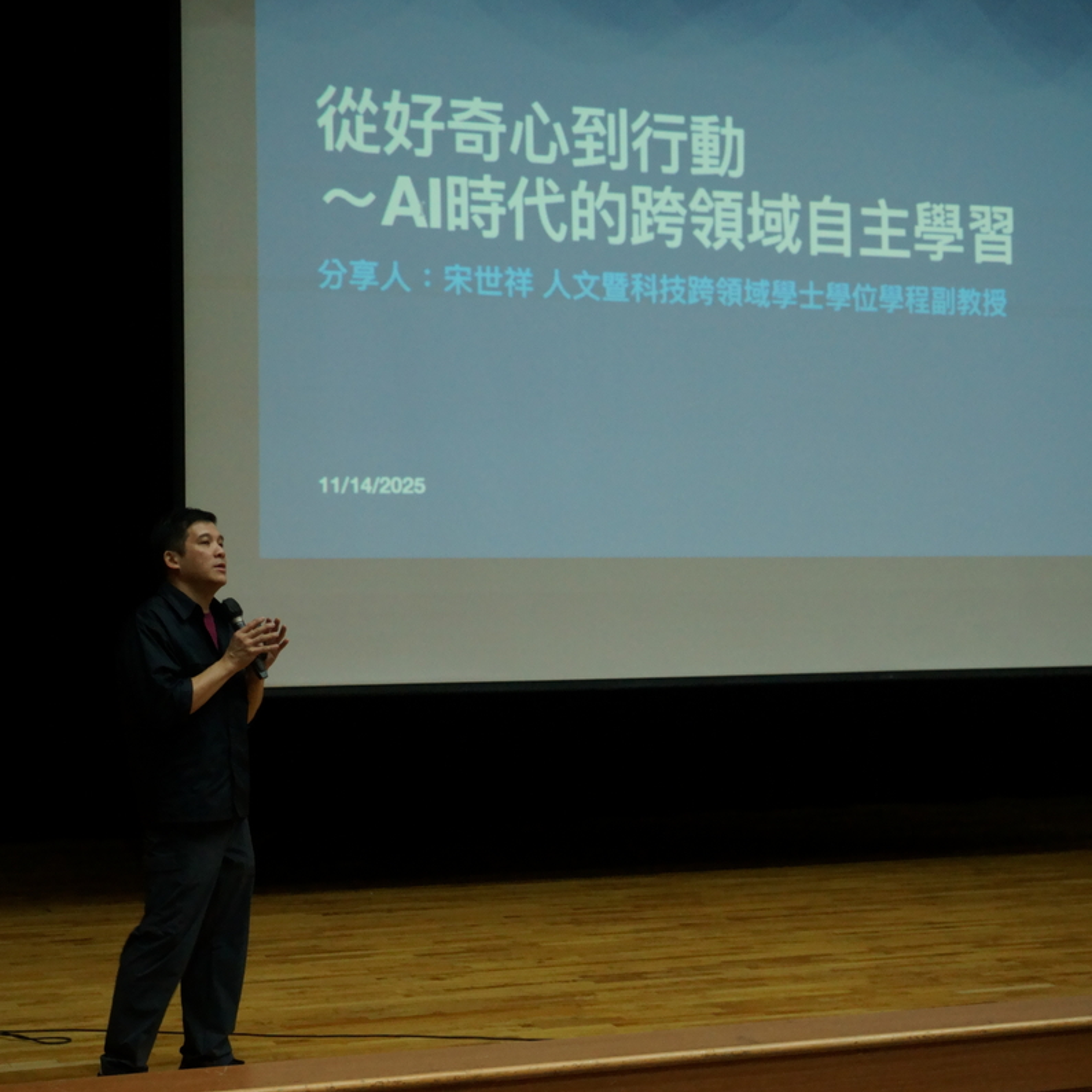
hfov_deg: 29.0
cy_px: 547
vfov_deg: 29.1
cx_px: 434
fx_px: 2106
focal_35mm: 59
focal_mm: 46
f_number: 5.6
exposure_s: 1/40
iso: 3200
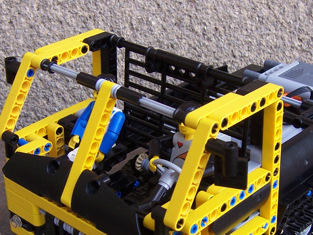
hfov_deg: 28.2
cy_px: 163
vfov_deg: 21.2
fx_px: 624
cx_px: 167
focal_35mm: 69
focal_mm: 6
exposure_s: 1/180
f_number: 3
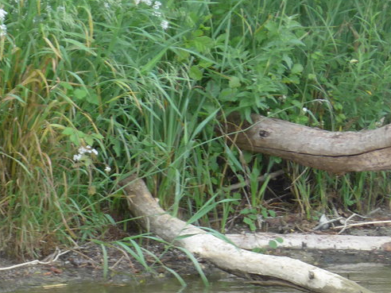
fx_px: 6111
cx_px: -68
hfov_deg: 3.7
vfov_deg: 2.7
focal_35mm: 541
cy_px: 339
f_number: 5.9
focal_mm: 42.8
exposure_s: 1/125
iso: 320
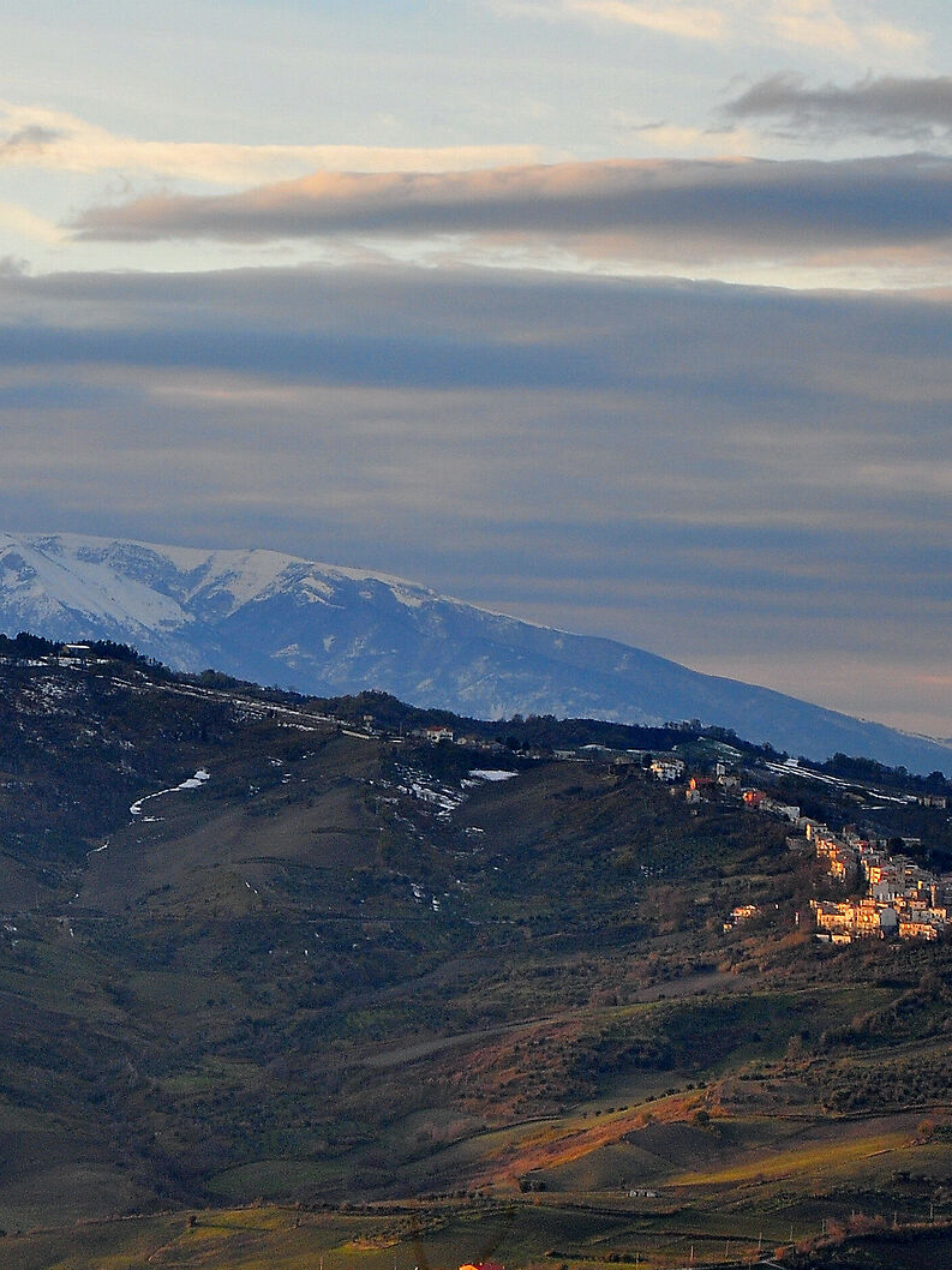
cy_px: 803
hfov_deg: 8.1
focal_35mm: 183
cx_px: 88
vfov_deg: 10.8
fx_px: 6713
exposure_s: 1/320
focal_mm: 56
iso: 200
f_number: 6.3
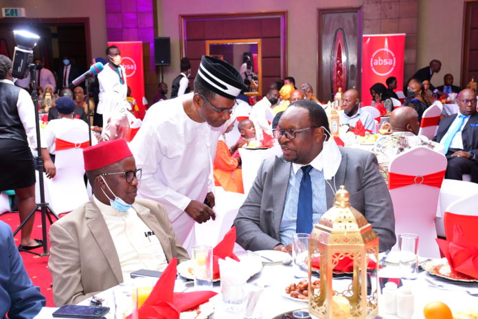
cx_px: 239
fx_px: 677
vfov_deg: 26.5
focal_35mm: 51
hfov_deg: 38.9
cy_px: 160
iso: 800
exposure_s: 1/100
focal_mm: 34
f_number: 5.6
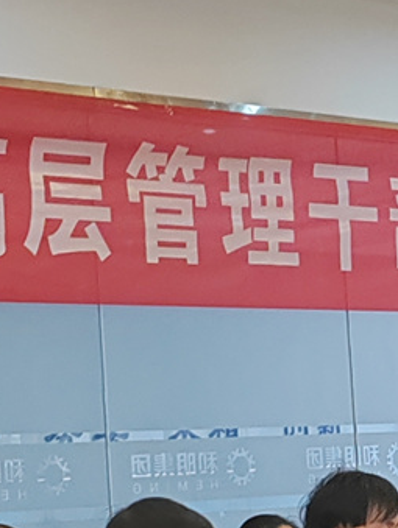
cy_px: 375
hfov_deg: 9.2
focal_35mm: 157
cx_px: 601
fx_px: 2402
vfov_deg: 12.5
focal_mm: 6.14
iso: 4000
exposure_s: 1/50
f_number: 1.8
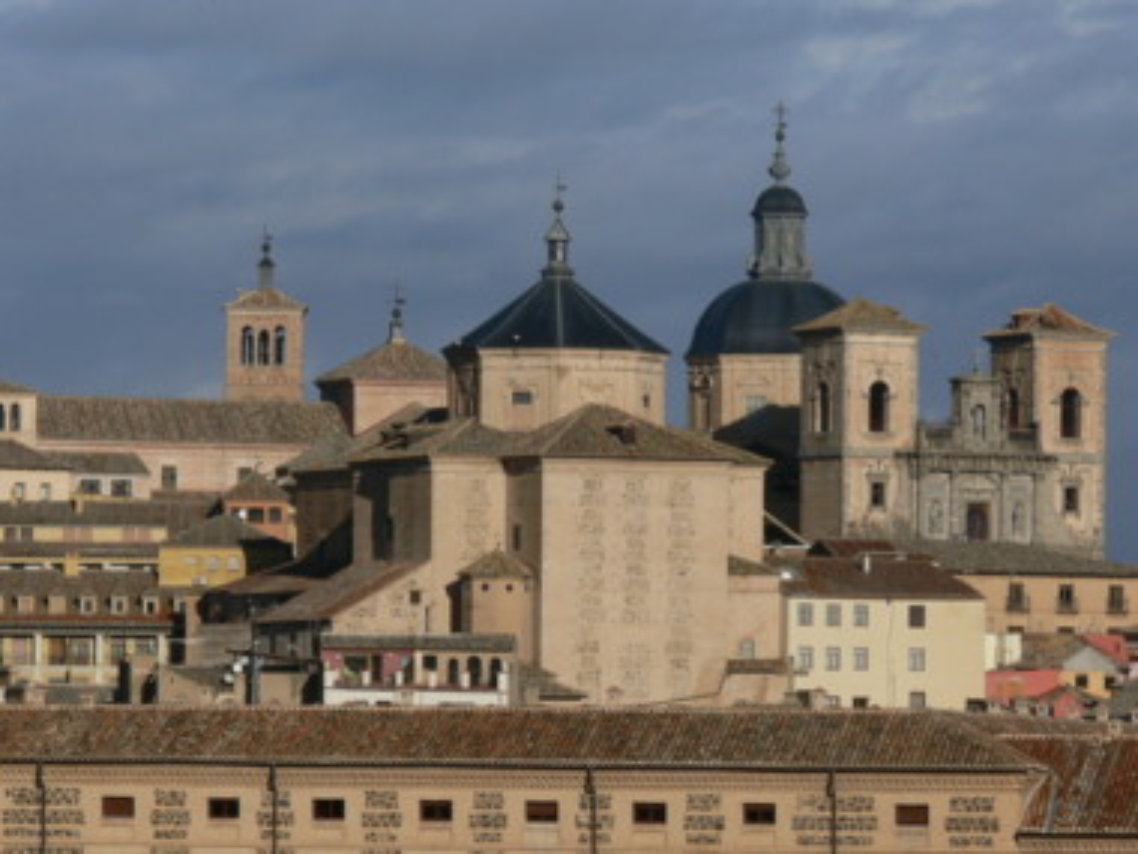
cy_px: 427
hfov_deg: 6.3
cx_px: 569
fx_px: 10356
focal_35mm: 315
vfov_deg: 4.7
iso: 80
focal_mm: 41.9
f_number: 8
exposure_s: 1/500
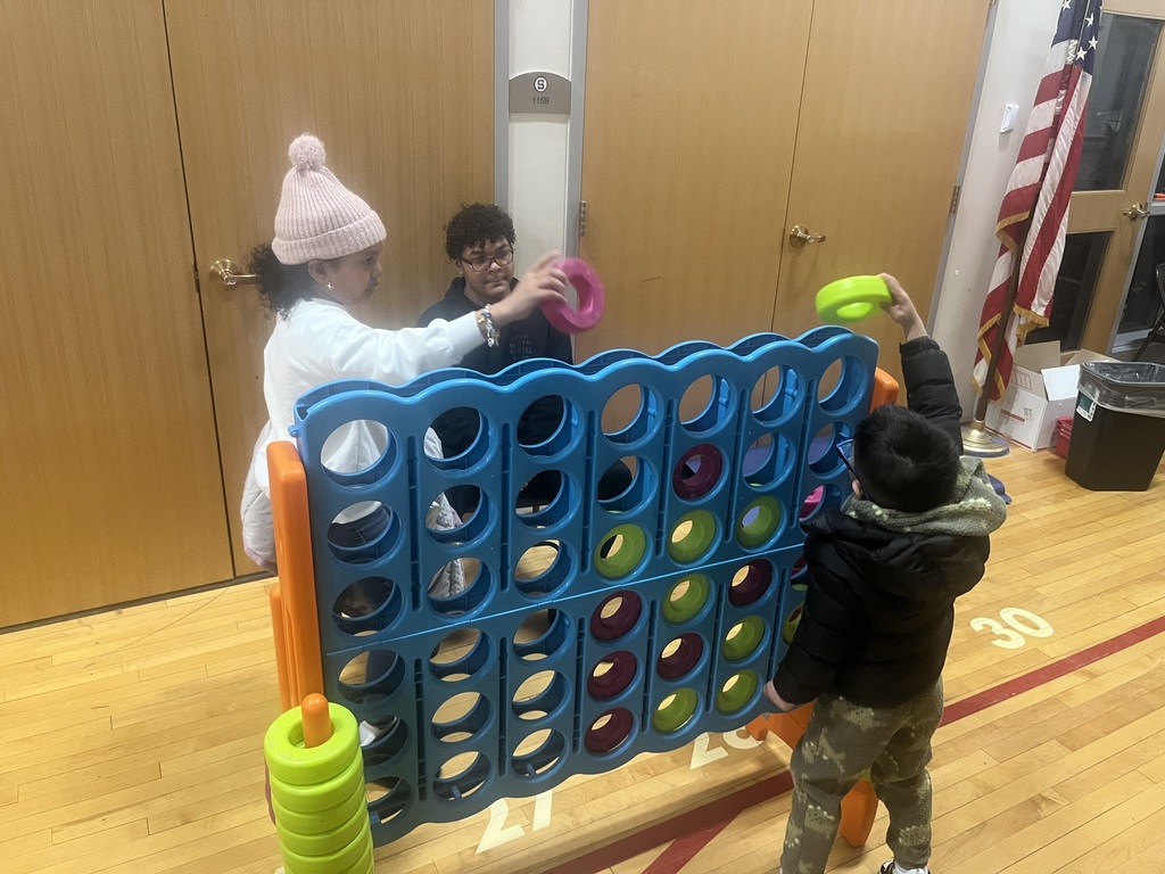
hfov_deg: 67.3
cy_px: 437
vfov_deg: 53.1
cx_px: 582
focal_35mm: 26
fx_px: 875
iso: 320
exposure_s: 1/60
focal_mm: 5.1
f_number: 1.6
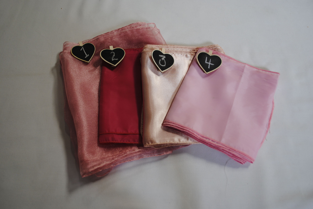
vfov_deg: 43.7
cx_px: 156
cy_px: 104
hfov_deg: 61.9
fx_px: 261
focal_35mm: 30
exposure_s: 1/30
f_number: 3.8
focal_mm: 20
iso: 200
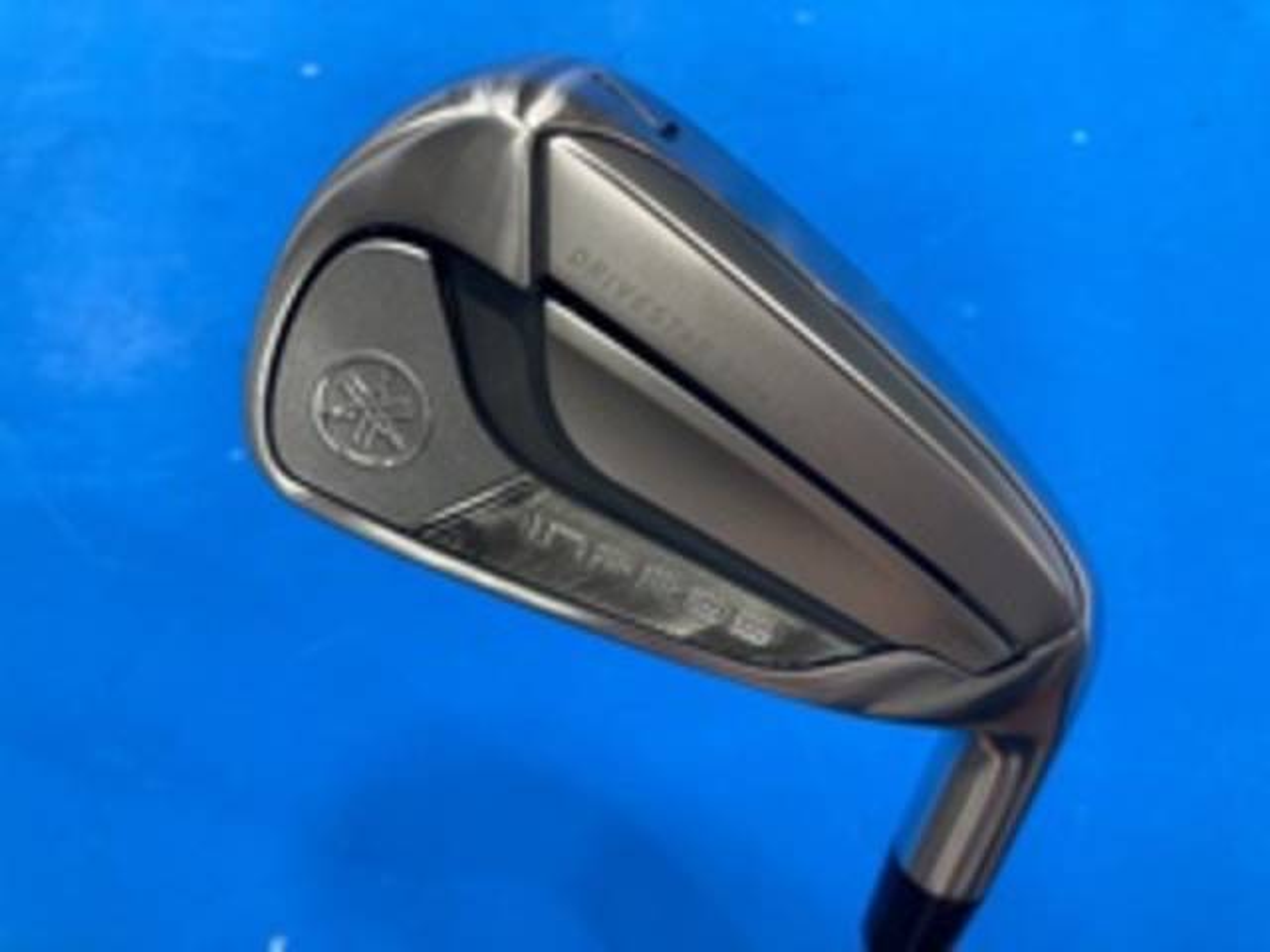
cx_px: 635
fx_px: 1027
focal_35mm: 28
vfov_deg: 49.7
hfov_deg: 63.4
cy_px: 476
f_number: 1.8
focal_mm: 3.99
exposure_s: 1/50
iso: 50
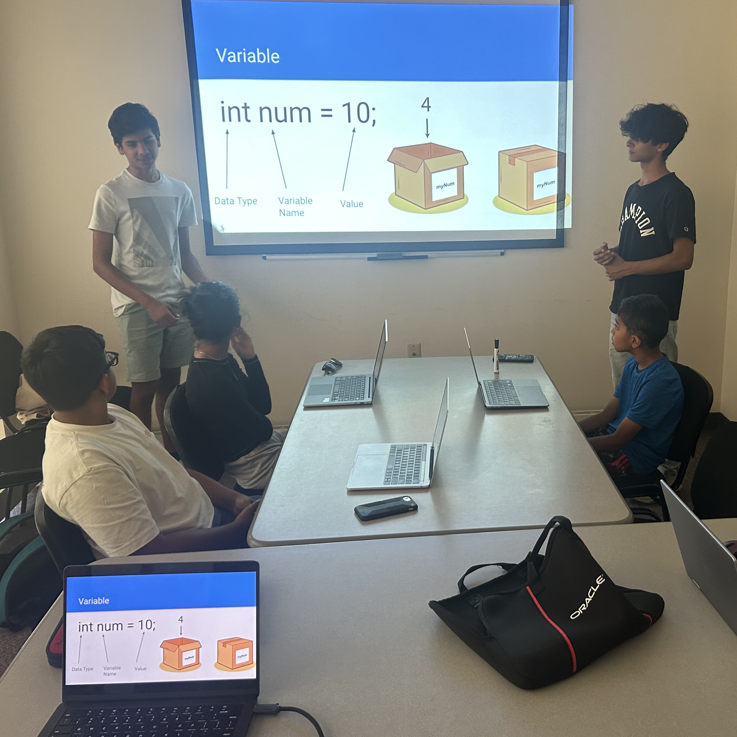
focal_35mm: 34
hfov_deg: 47.7
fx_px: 819
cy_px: 348
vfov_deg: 48.4
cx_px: 491
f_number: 1.5
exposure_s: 1/60
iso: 125
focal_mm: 5.7
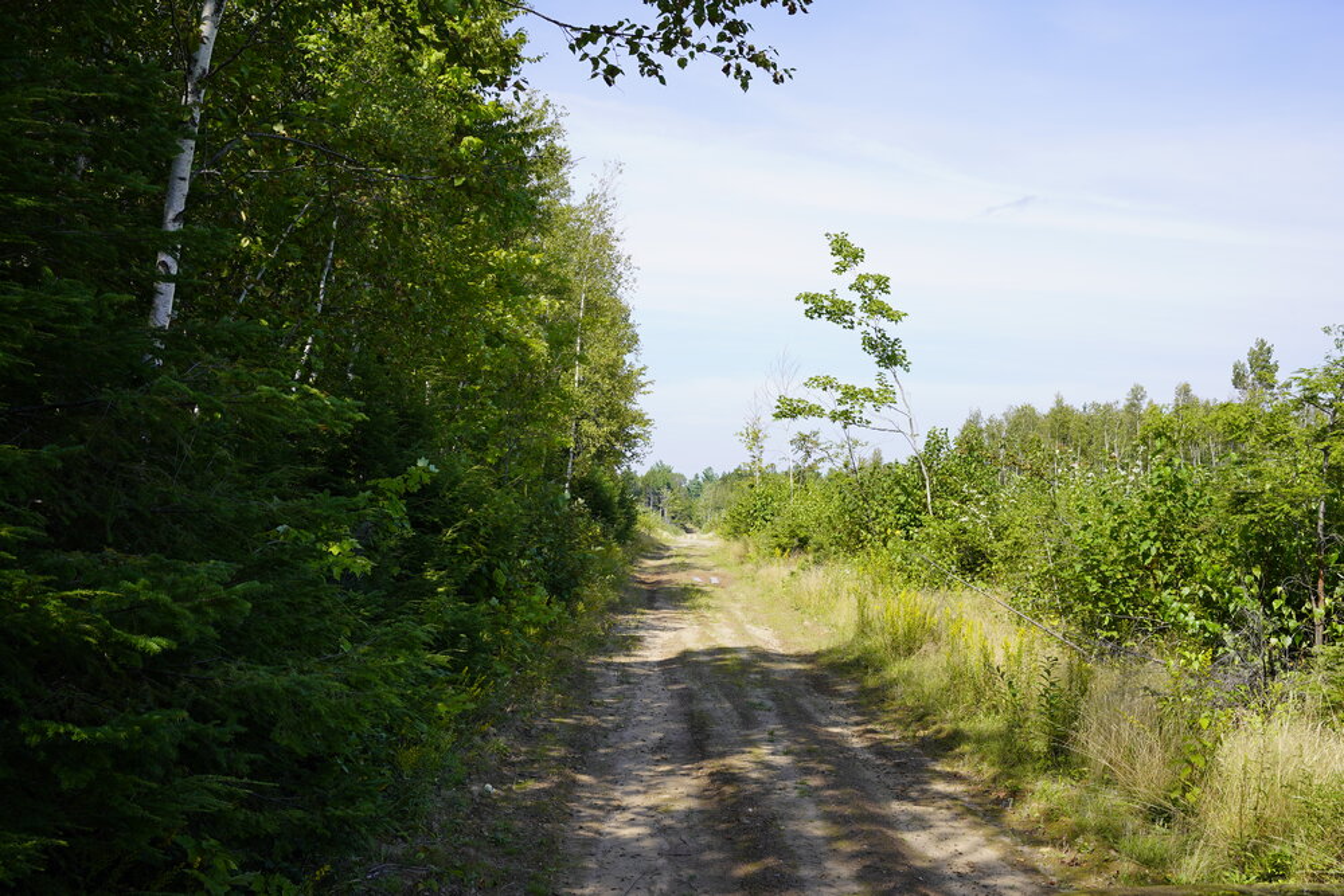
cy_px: 448
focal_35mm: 38
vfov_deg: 35.1
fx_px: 1419
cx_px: 672
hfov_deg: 50.7
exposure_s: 1/80
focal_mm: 38
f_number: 11
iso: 100
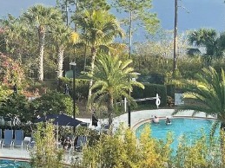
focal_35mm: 99
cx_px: -92
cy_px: -69
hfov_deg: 18.1
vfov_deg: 14.1
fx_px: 643
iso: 32
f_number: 1.6
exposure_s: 1/1852
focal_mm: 5.1
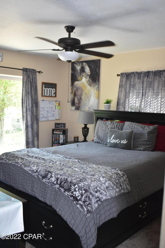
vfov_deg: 53.1
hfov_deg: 36.9
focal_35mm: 36
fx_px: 248
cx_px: 82
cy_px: 124
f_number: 4.5
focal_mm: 24
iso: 800
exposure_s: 1/80
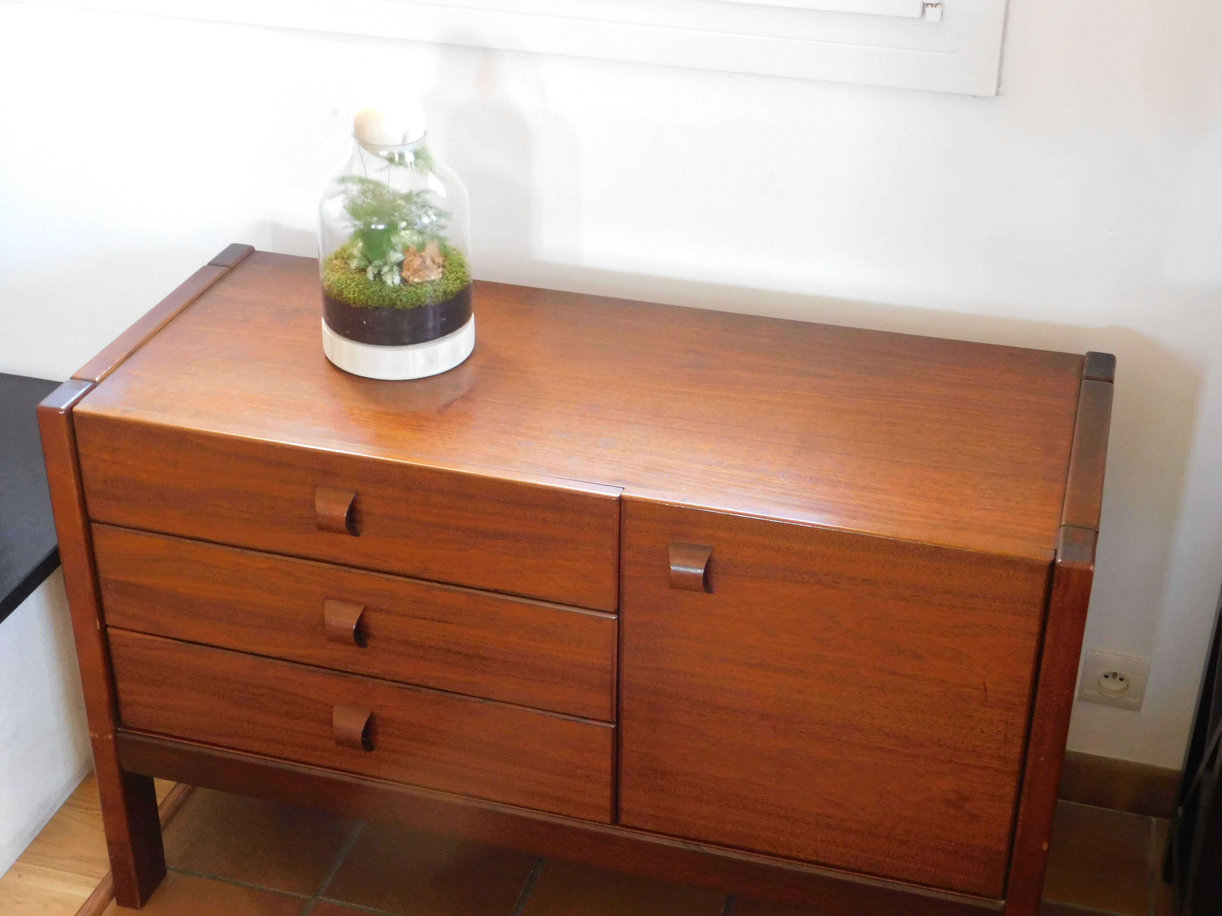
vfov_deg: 28.6
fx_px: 1800
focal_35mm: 51
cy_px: 458
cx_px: 611
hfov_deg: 37.5
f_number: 3.8
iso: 560
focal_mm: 9
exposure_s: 1/8
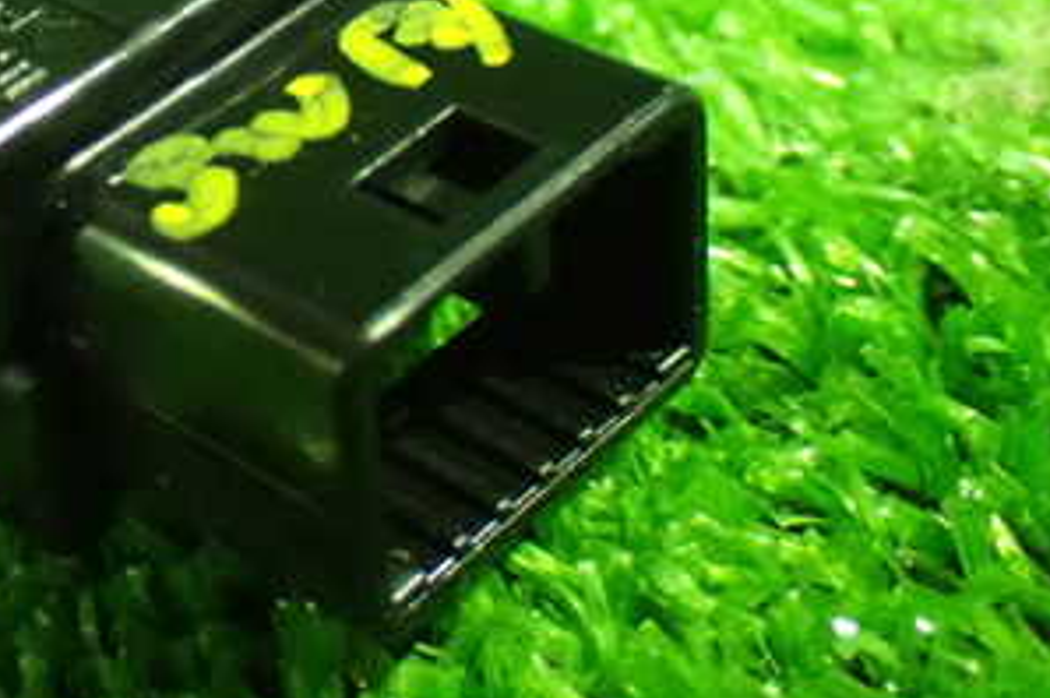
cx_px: 56
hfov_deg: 22.9
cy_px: 42
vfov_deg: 15.6
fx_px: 2506
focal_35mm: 86
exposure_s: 1/25
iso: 1600
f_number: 2.8
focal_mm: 7.31
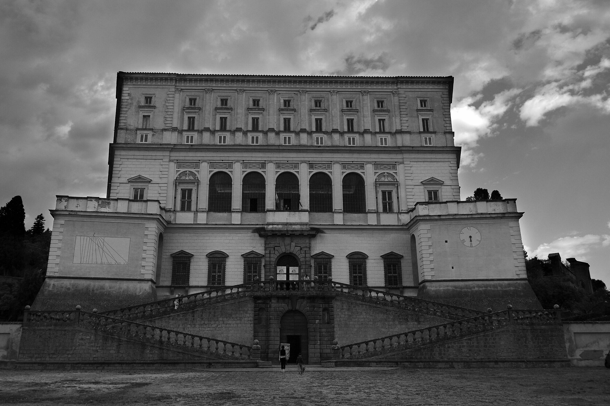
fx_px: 491
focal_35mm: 29
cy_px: 192
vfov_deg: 44.9
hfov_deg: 63.7
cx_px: 291
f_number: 5
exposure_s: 1/2000
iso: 100
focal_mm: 18
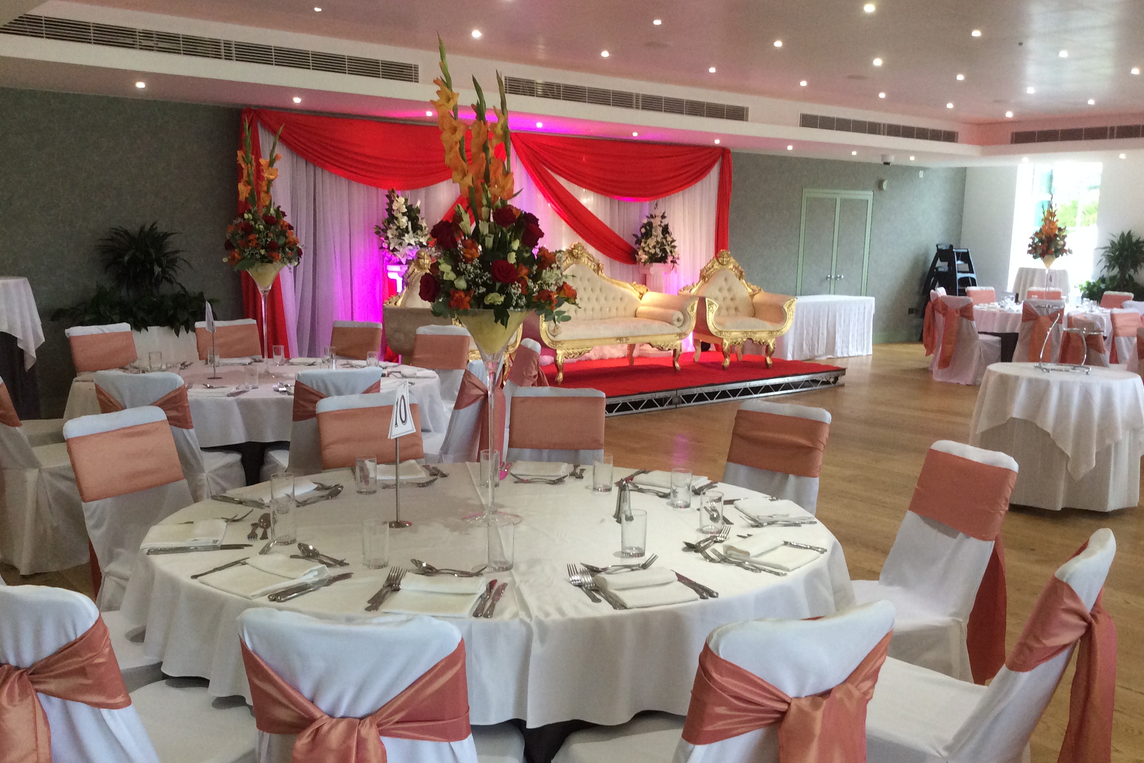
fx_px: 1112
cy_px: 418
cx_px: 574
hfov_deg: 54.4
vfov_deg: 37.8
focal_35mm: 35
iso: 100
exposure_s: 1/24
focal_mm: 3.3
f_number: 2.4
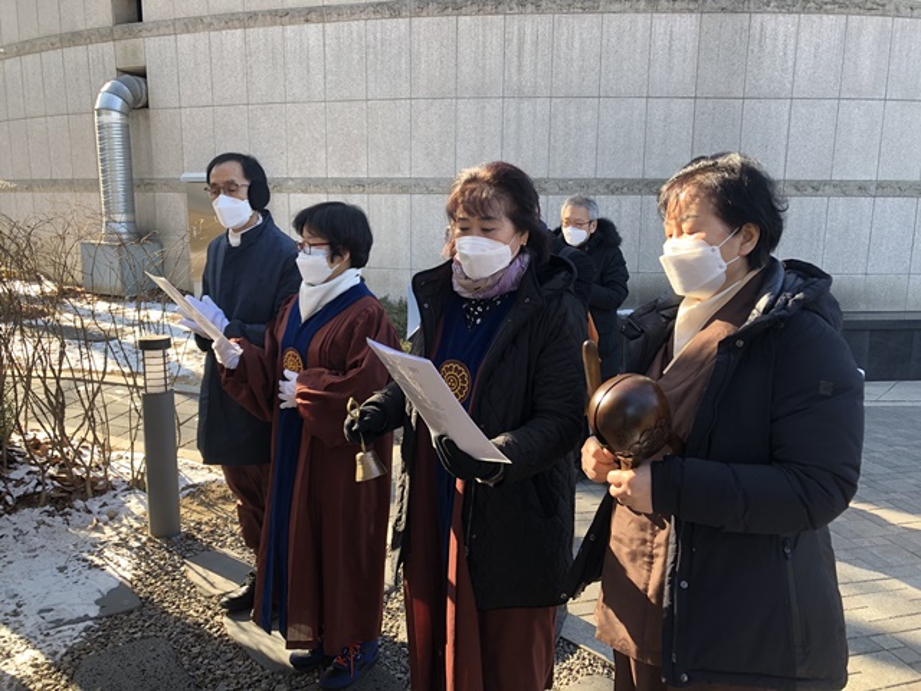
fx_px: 745
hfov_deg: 63.4
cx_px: 460
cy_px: 346
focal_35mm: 28
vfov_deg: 49.7
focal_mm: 3.99
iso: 20
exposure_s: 1/146
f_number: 1.8
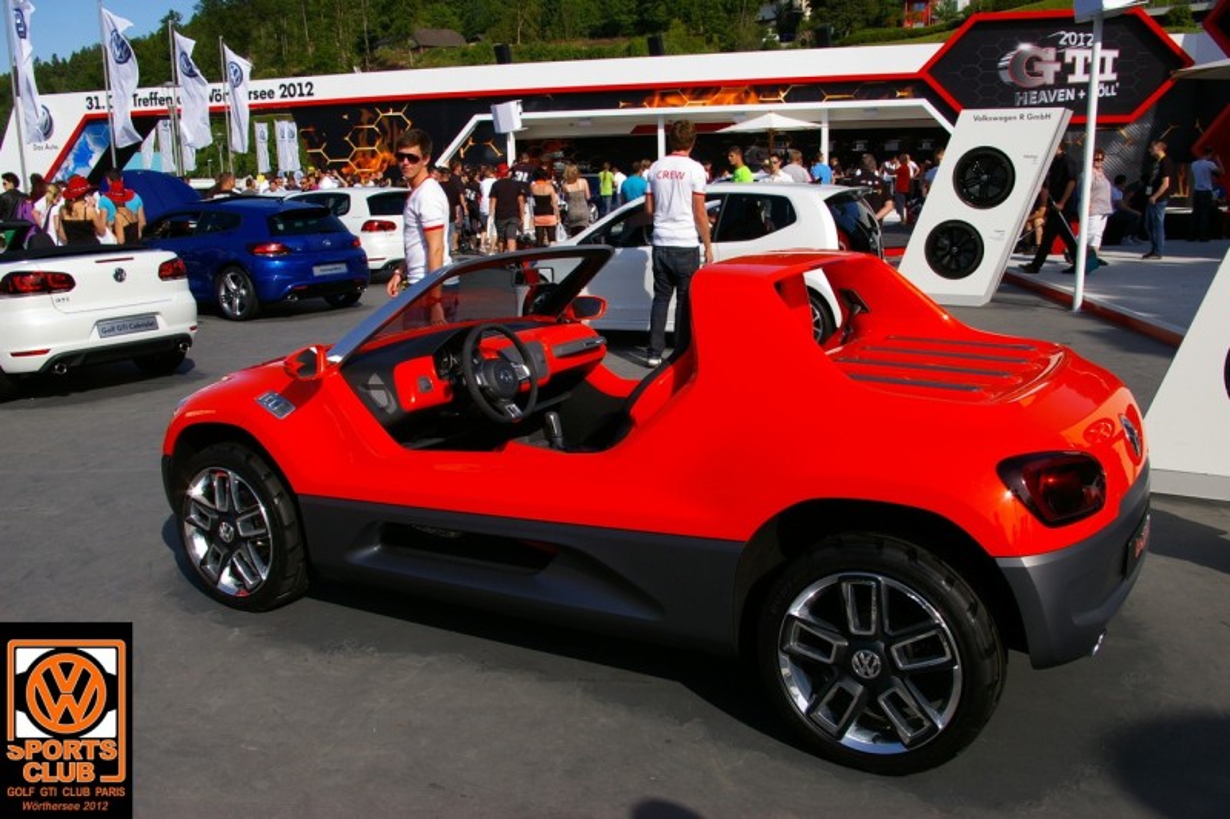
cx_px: 615
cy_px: 410
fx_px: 1076
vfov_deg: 41.7
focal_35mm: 32
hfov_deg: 59.5
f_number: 11
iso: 200
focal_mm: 21
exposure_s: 1/180
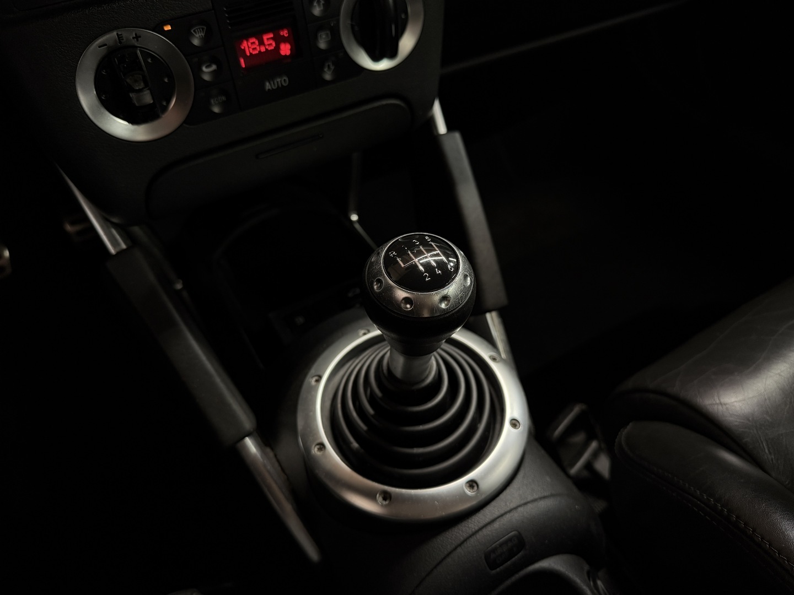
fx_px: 550
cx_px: 397
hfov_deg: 71.6
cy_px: 298
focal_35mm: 24
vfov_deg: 56.8
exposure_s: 1/60
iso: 250
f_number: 1.78
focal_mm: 6.76
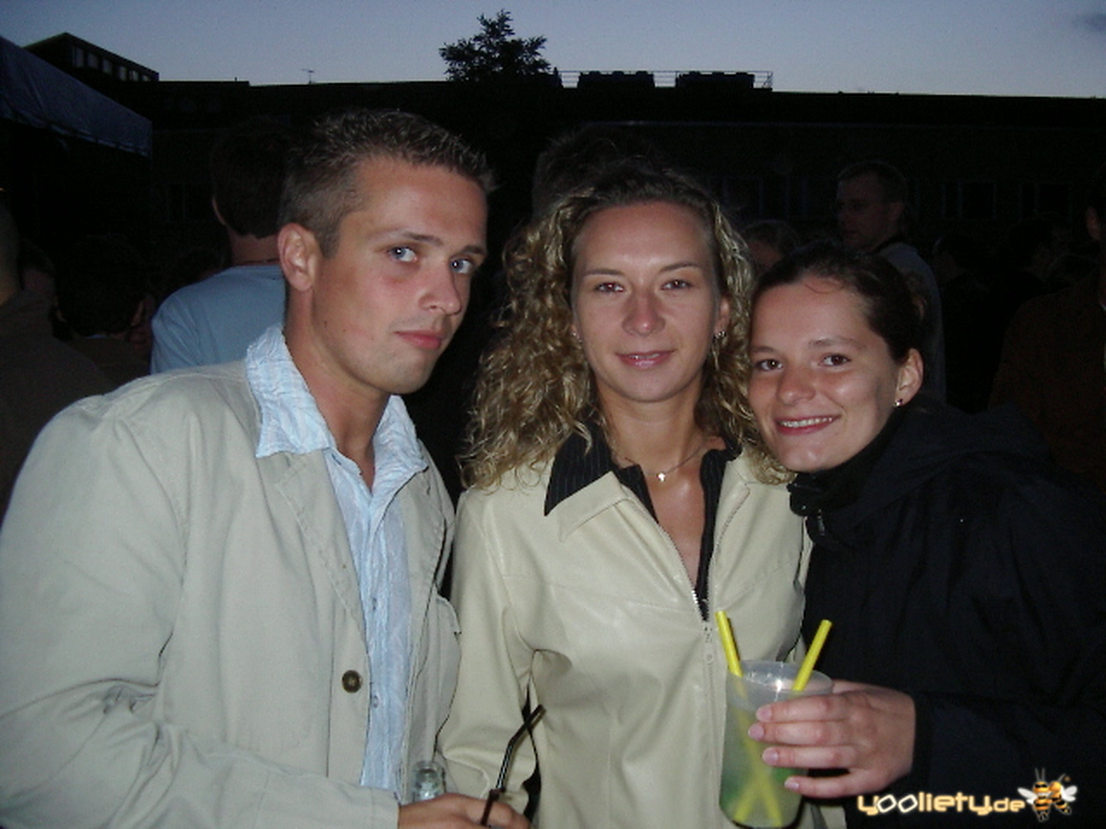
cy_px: 414
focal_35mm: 38
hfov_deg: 49.0
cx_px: 553
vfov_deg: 37.7
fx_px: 1214
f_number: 2.6
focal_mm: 5.8
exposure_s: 1/60
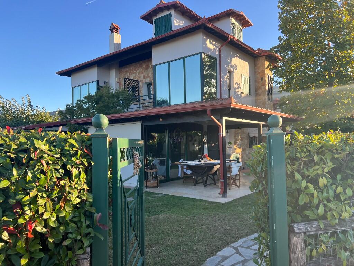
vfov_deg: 53.1
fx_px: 266
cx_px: 177
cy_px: 133
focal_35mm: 26
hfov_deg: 67.3
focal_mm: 5.7
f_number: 1.5
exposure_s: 1/705
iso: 50
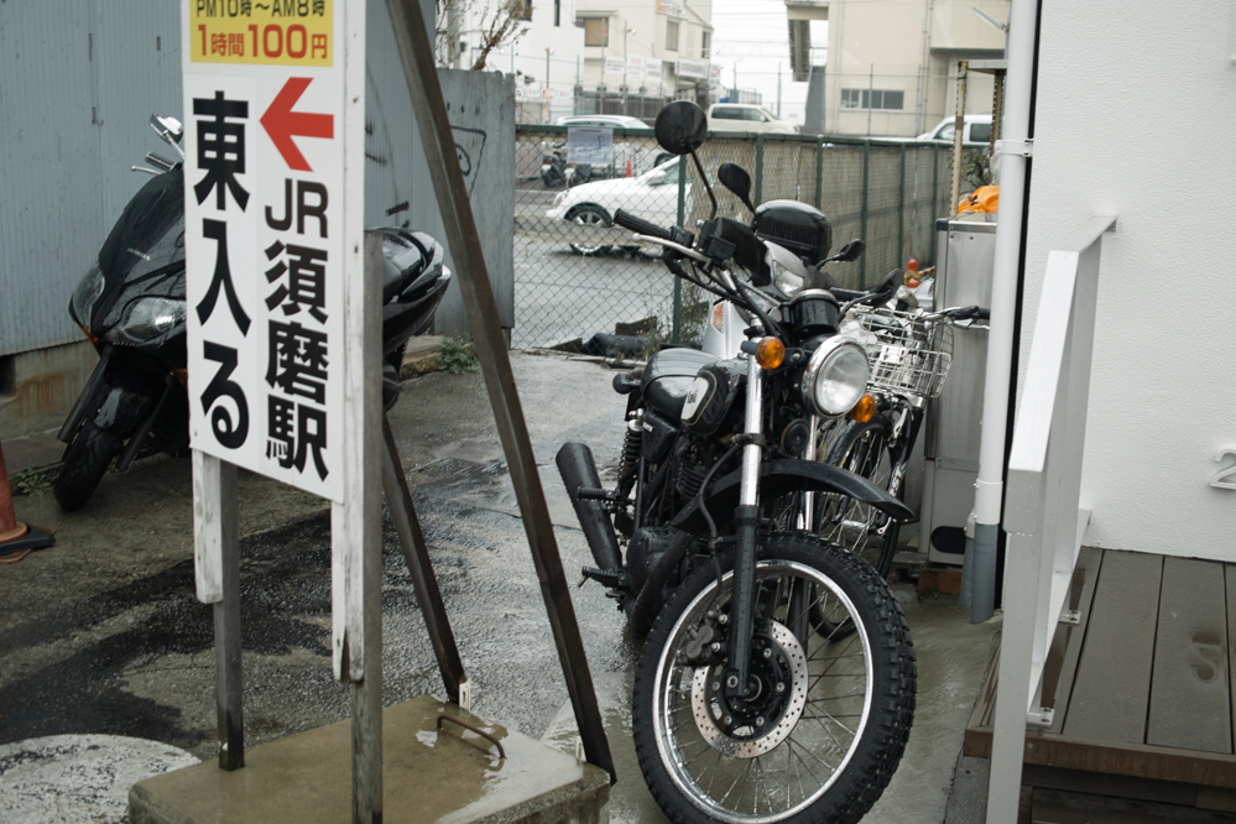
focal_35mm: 42
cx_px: 627
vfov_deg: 31.9
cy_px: 416
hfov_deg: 46.4
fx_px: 1442
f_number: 2.8
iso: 100
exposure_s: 1/50
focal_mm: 24.2
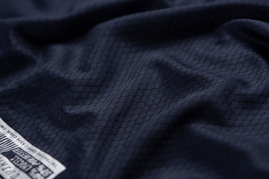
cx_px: 134
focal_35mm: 105
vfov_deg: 13.1
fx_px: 785
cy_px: 90
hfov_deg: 19.4
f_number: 9
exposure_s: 1/160
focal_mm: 105
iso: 100
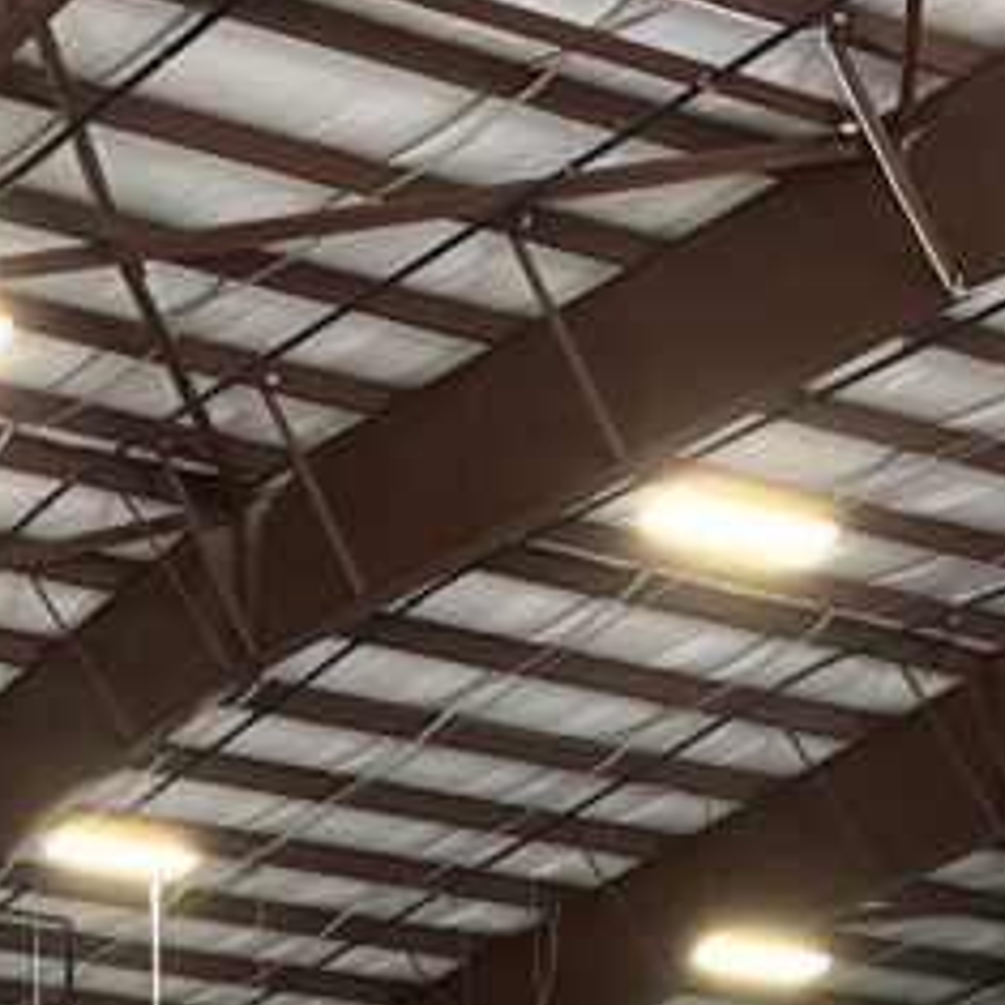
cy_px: 1484
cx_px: -466
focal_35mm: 100
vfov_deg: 16.0
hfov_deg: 16.0
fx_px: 3285
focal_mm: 4.25
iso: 160
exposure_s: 1/60
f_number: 1.8
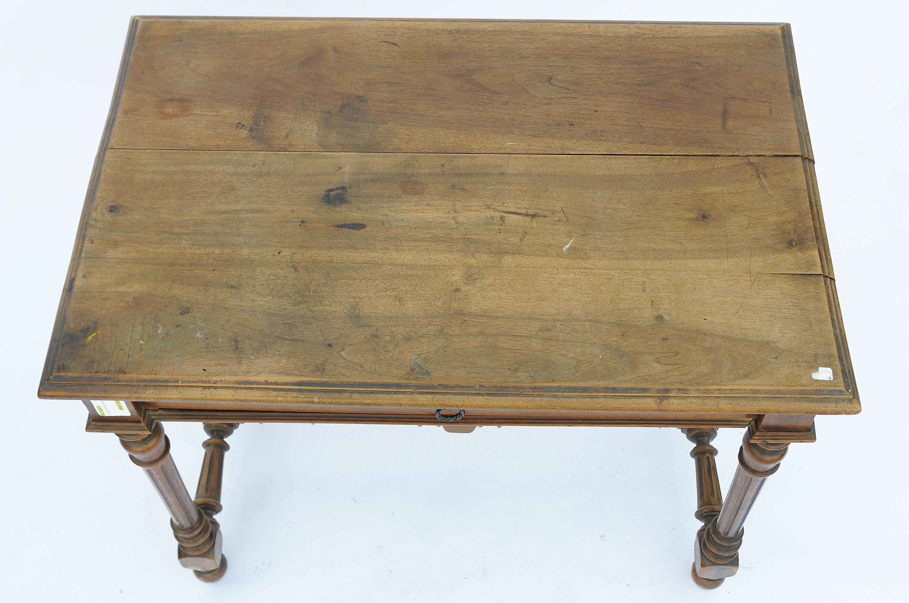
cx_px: 454
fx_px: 908
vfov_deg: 36.8
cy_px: 302
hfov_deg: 53.2
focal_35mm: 36
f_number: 4.5
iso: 250
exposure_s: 1/160
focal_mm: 24
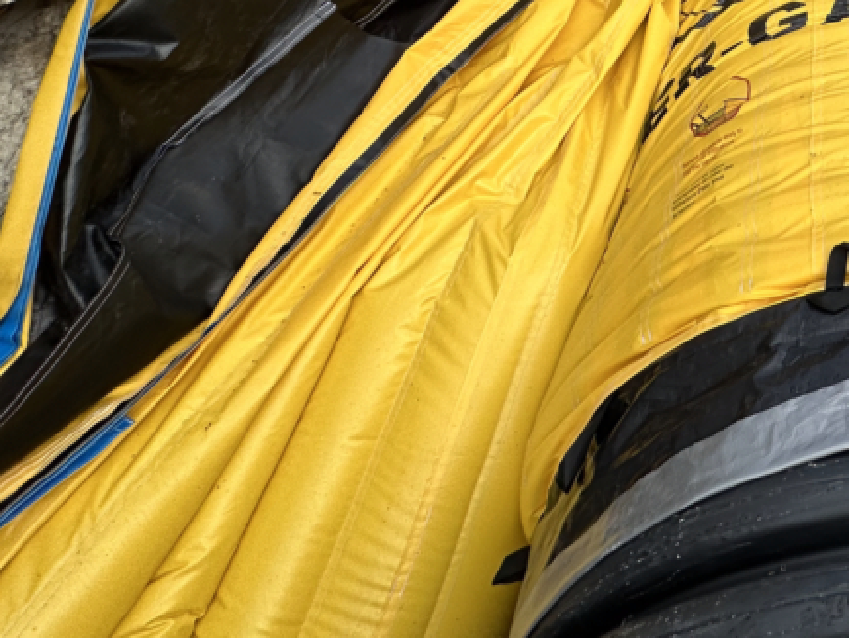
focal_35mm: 33
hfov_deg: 43.5
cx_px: 923
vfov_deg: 35.0
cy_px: -110
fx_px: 810
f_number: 2.2
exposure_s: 1/670
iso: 40
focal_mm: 2.22
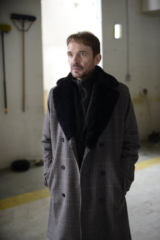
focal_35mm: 50
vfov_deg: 39.6
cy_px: 120
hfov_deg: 27.0
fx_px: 333
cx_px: 80
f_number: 2
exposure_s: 1/160
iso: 1000
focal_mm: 50
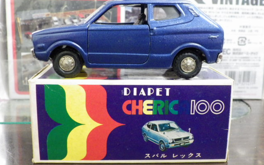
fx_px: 317
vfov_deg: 29.2
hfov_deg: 45.3
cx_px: 132
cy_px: 72
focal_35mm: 44
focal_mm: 7.4
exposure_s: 1/25
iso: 1250
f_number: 3.6
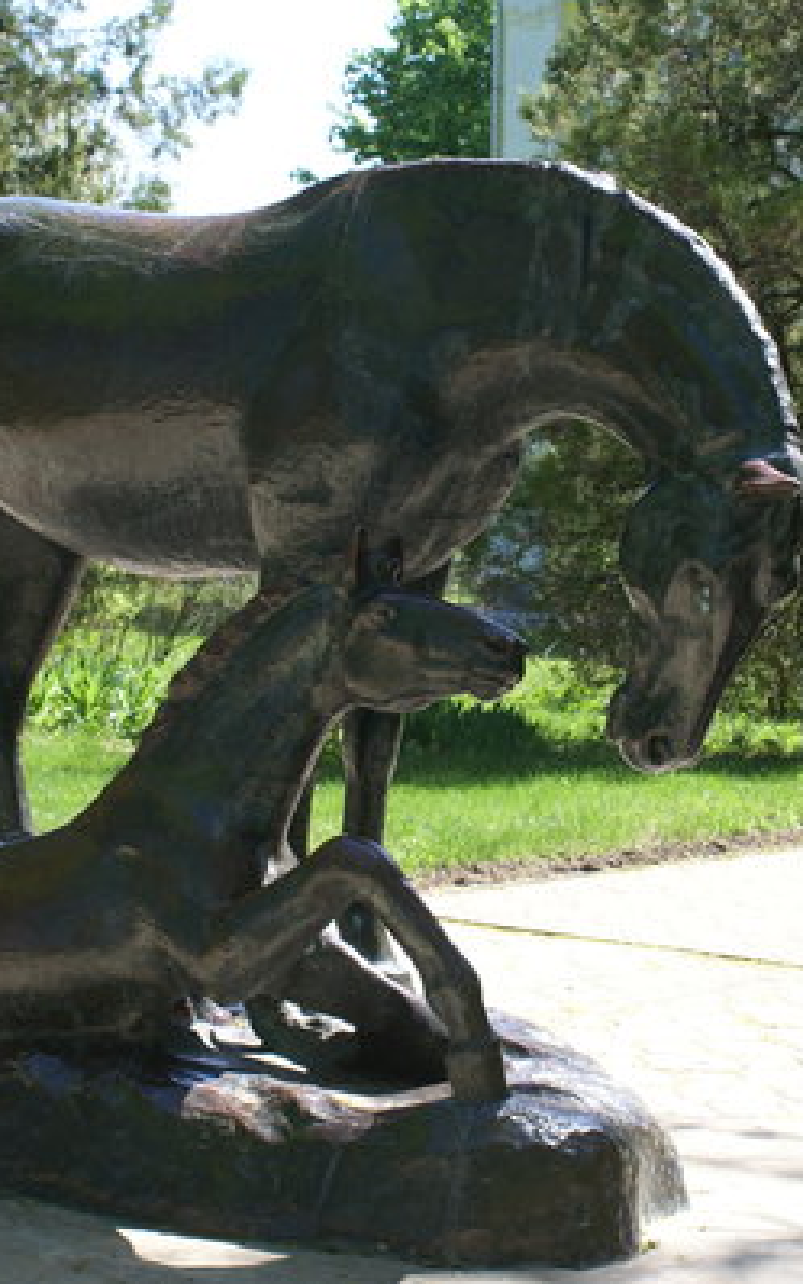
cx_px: 439
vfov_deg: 25.6
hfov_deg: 16.2
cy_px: 639
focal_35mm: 81
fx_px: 2826
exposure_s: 1/100
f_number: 7.1
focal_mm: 35
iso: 100
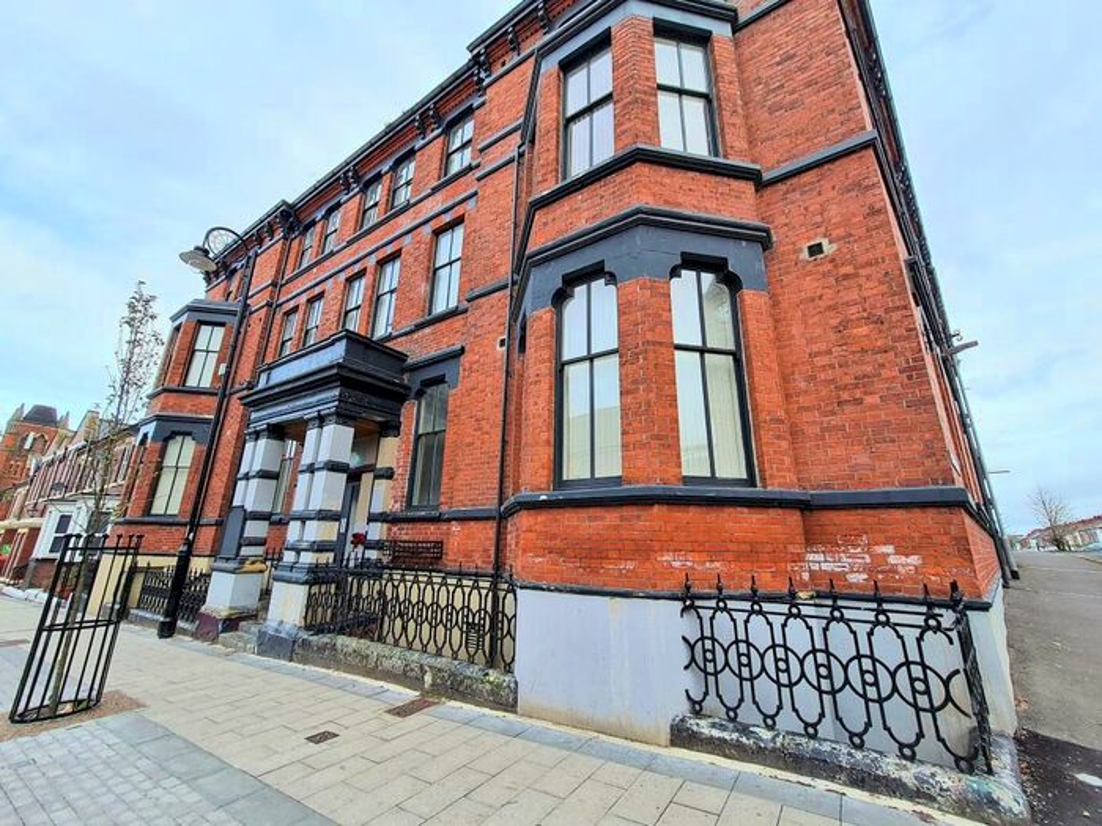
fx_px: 414
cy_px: 413
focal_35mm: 13
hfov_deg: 106.2
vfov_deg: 89.9
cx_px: 551
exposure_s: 1/588
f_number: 2.2
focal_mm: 1.74
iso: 50
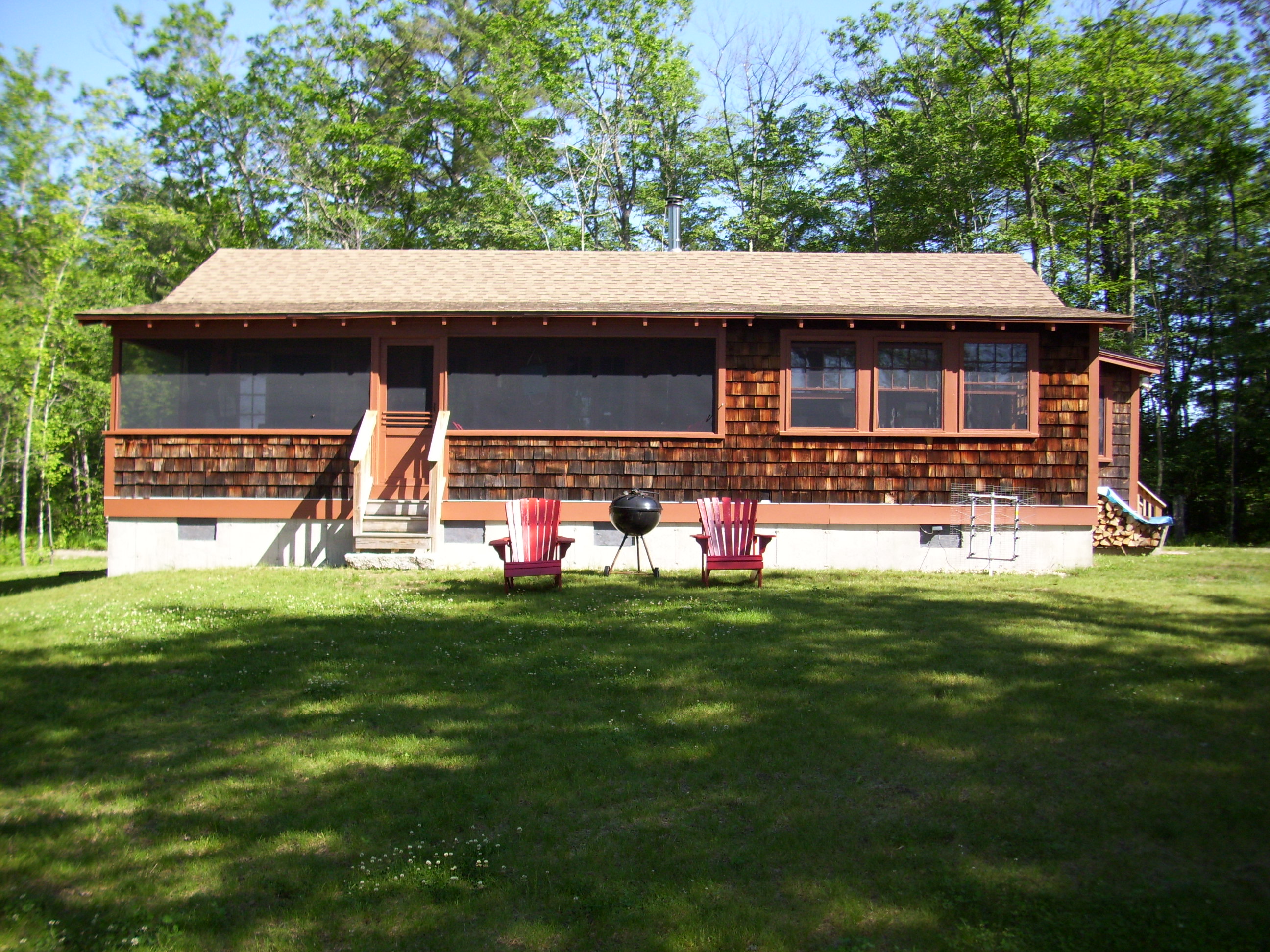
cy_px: 476
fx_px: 1247
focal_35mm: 34
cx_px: 635
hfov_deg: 54.0
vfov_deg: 41.8
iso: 80
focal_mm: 5.7
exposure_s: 1/320
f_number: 2.9
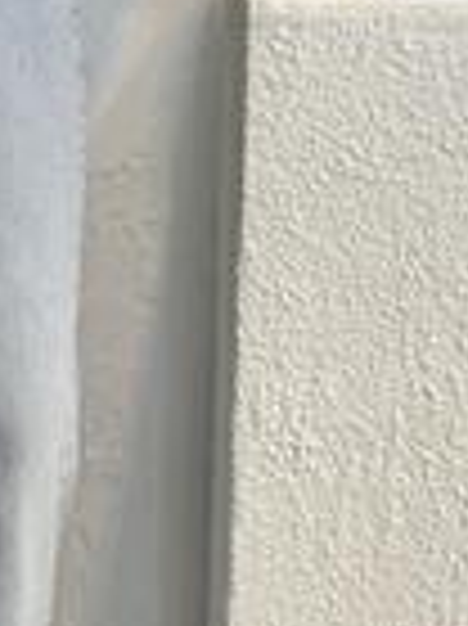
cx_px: -117
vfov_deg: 12.7
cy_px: 399
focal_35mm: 155
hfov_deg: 9.4
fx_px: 2798
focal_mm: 6
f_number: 2
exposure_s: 1/122
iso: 125
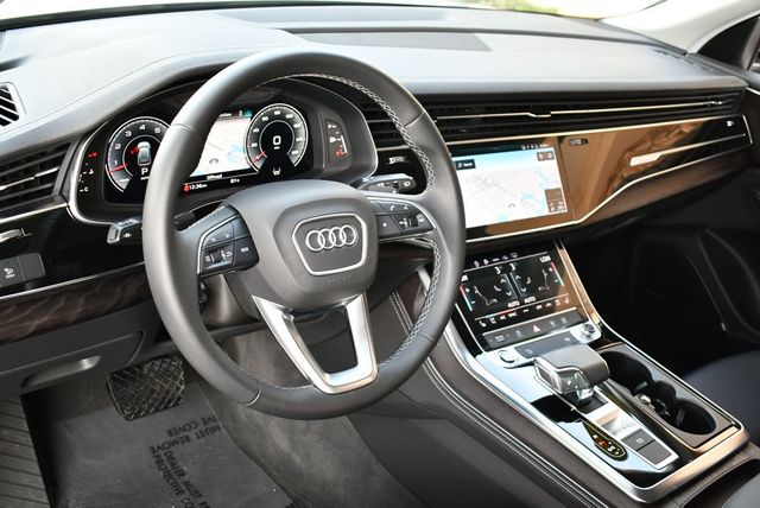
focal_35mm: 40
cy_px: 254
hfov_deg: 48.4
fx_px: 845
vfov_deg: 33.5
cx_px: 380
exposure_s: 1/160
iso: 800
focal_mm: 20
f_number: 3.5
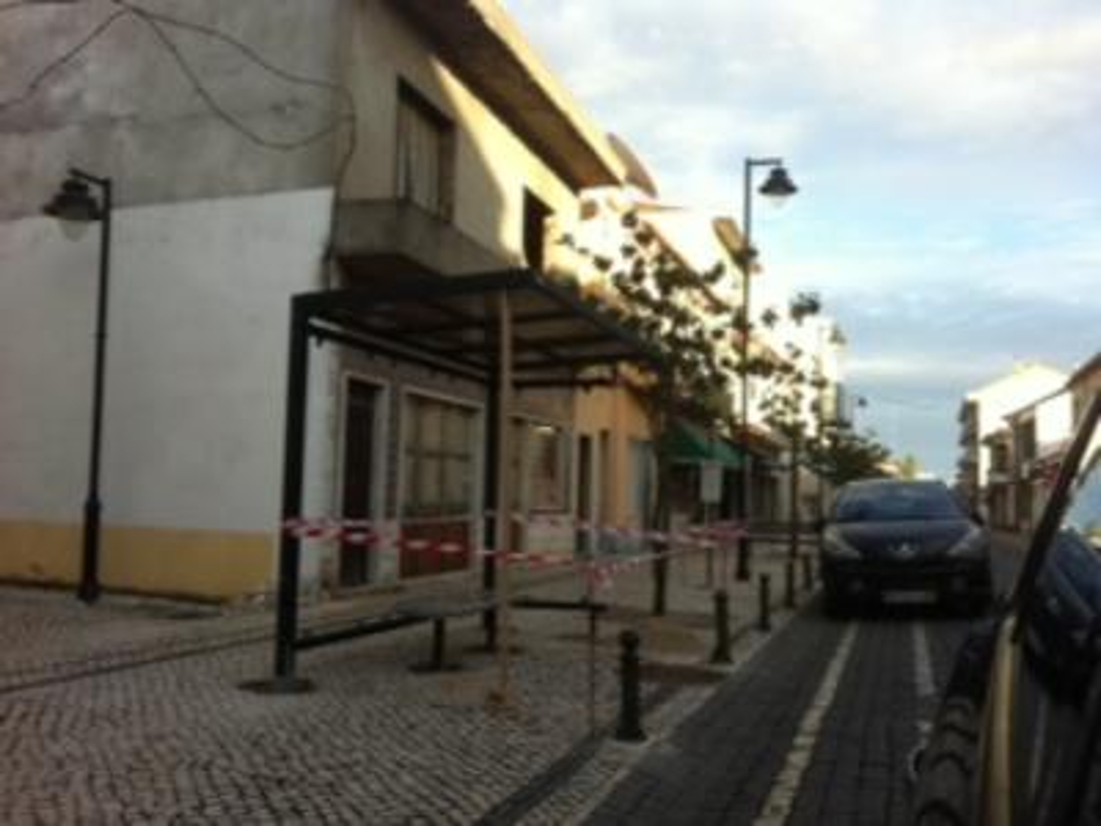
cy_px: 413
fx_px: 1113
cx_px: 550
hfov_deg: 52.6
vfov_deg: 40.7
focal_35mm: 35
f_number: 2.8
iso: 80
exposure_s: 1/382
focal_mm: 3.85
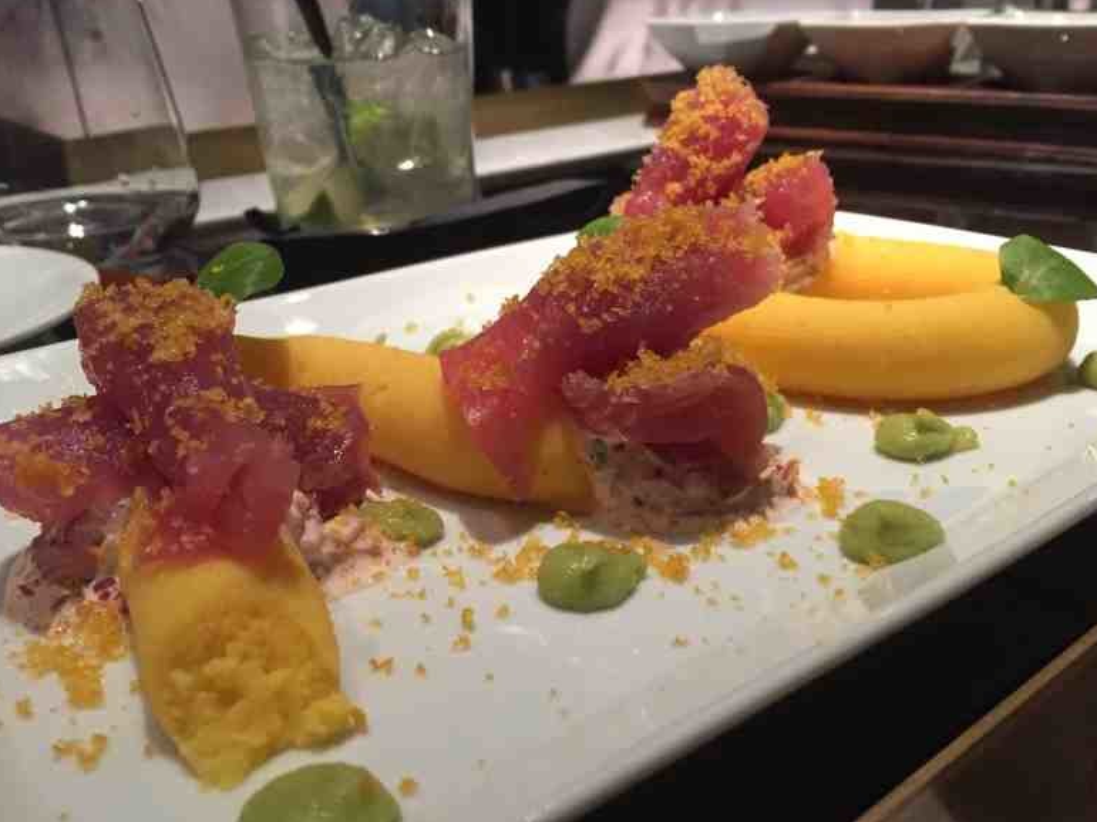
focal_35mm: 32
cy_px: 439
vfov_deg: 44.1
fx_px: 1014
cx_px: 529
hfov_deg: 56.8
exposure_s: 1/30
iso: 200
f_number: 2.2
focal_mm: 4.15
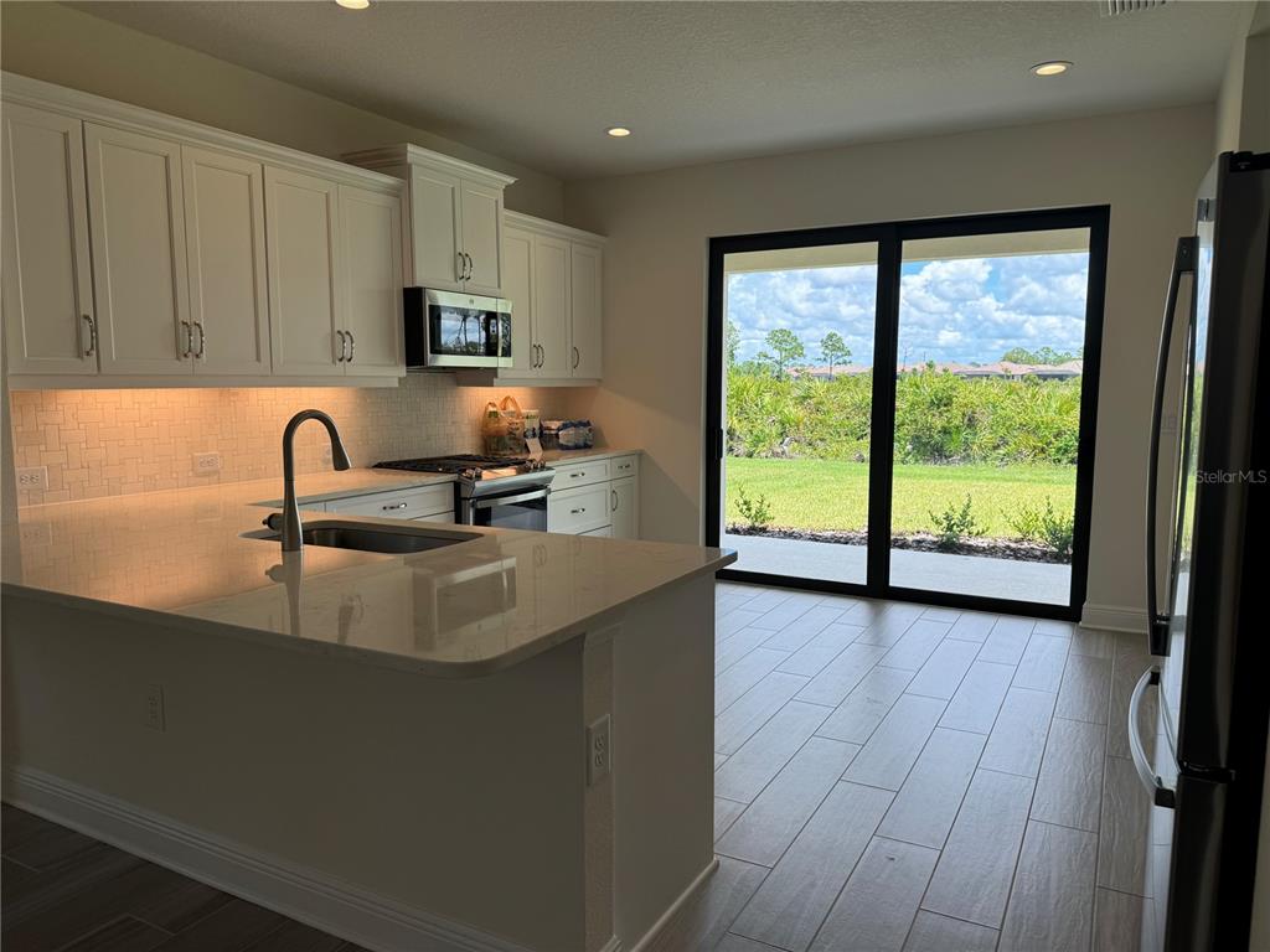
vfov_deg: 56.8
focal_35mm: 24
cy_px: 476
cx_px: 635
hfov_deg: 71.6
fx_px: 881
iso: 80
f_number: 1.78
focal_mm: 6.76
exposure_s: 1/651
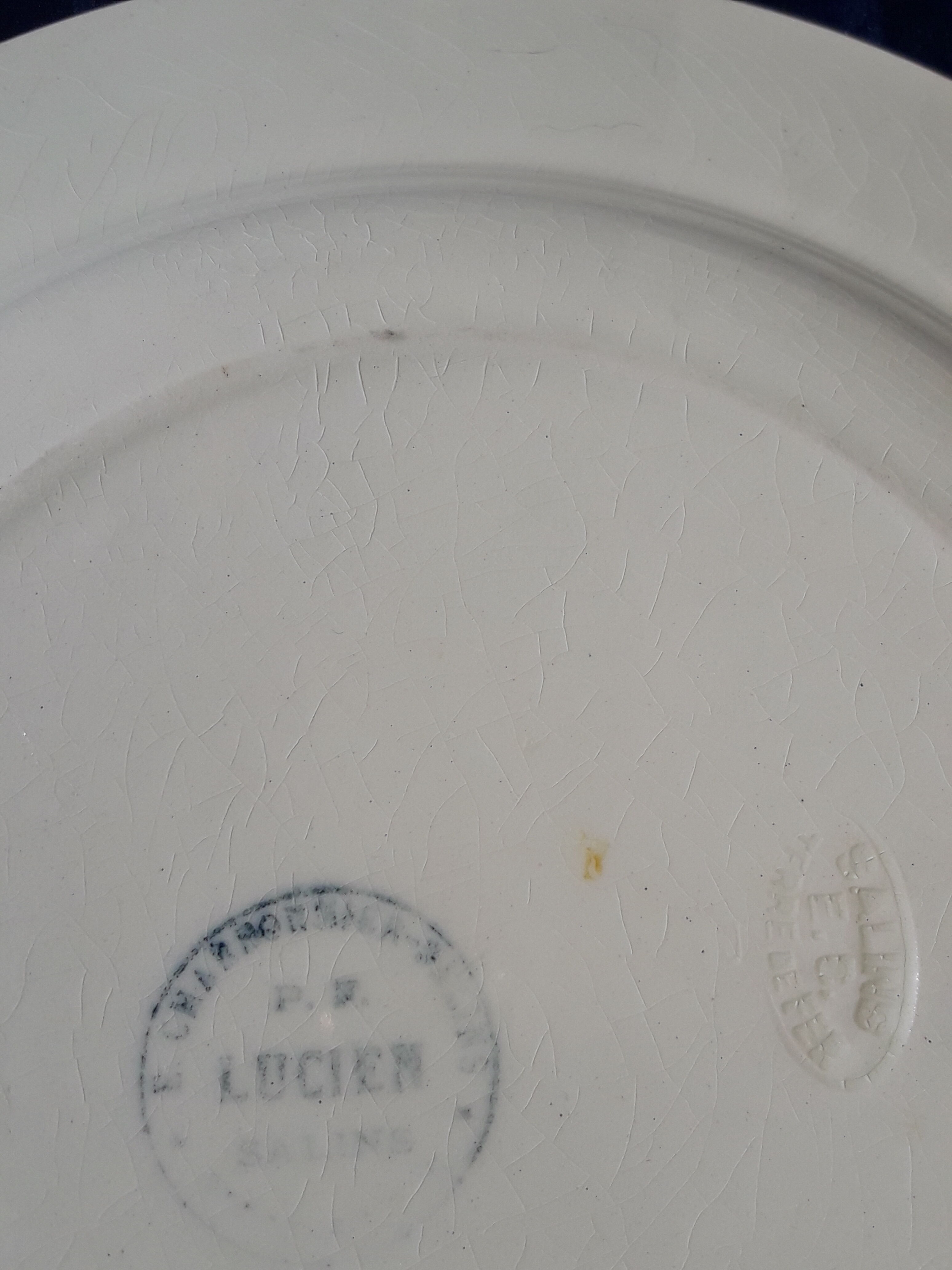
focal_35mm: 28
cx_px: 476
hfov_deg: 49.7
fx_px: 1027
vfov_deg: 63.4
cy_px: 635
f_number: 1.9
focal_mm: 3.7
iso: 40
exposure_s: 1/9009
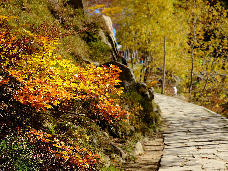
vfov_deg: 15.6
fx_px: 626
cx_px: 114
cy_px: 86
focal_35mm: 95
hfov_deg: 20.7
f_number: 9
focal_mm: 120
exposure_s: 1/100
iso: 100
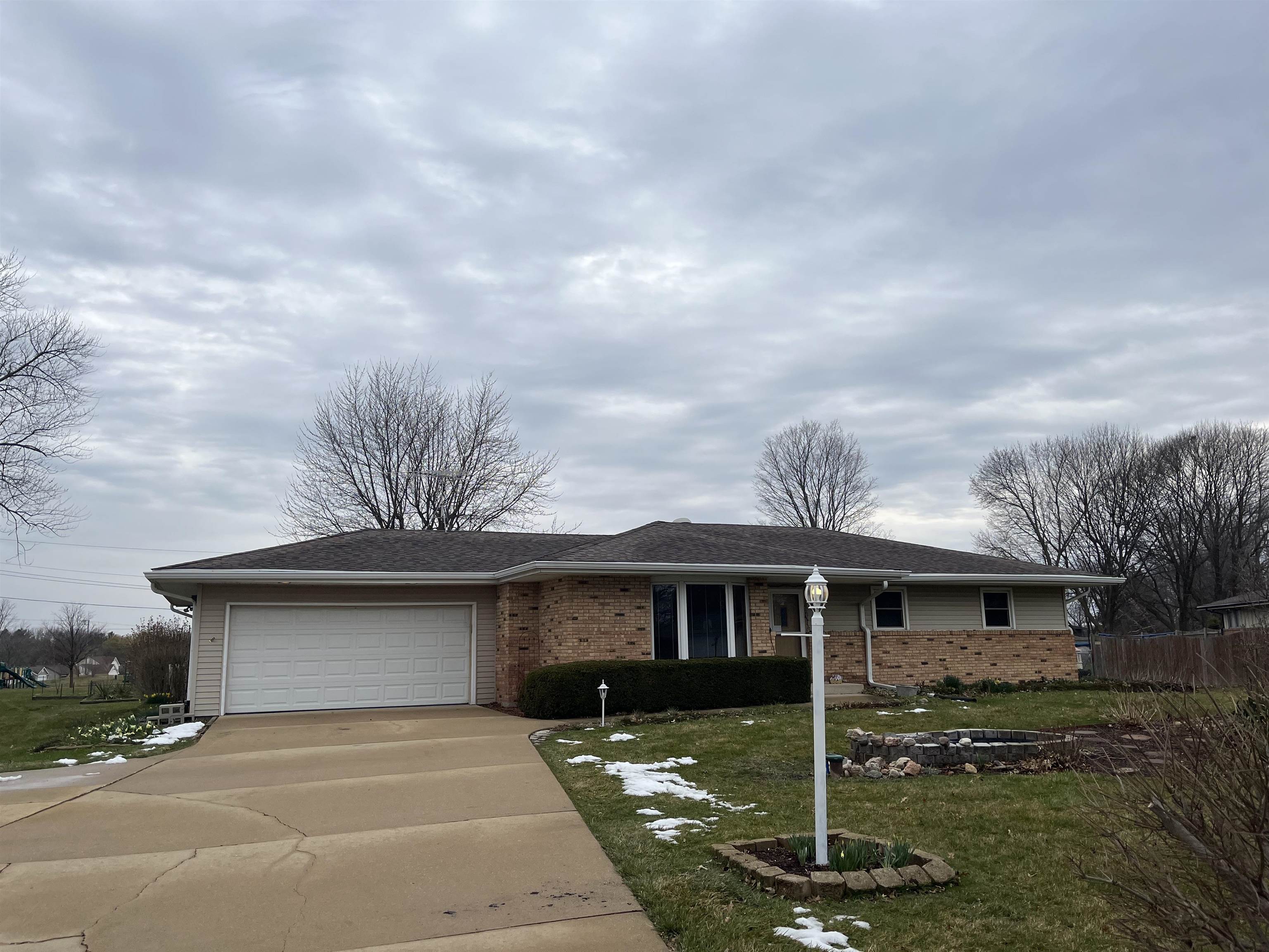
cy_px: 476
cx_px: 634
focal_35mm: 26
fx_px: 953
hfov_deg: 67.3
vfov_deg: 53.1
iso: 50
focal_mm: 5.1
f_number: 1.6
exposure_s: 1/3521
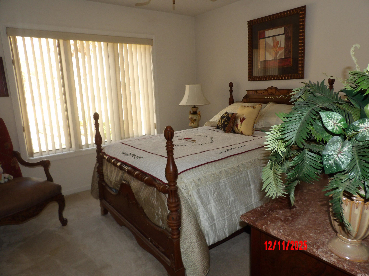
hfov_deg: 71.6
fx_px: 256
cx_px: 184
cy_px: 138
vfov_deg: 56.8
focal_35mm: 24
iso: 200
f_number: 3.2
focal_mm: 4.3
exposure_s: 1/33
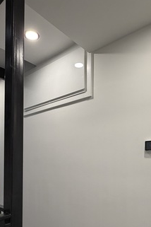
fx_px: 182
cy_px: 160
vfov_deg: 61.3
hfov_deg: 44.9
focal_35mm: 29
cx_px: 71
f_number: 2.2
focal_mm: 2.22
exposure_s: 1/120
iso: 250
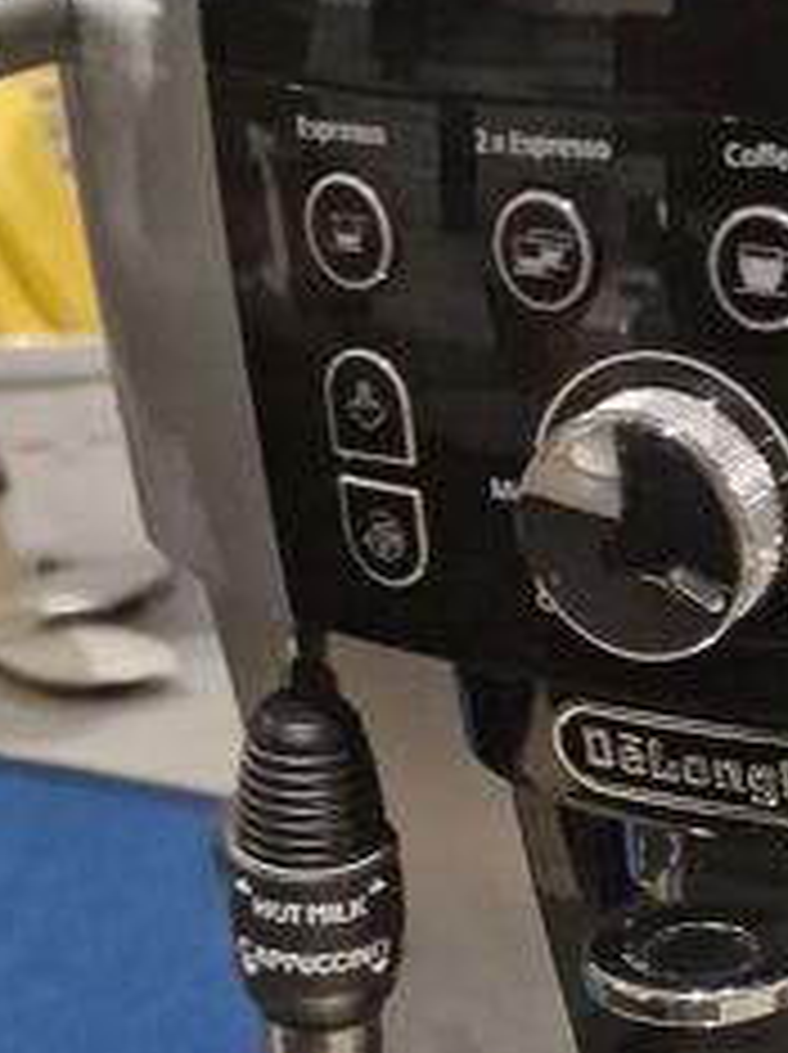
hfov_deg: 21.7
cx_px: 914
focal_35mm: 63
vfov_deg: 29.3
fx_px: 1916
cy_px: 981
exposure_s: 1/25
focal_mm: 6.4
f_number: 1.8
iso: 640
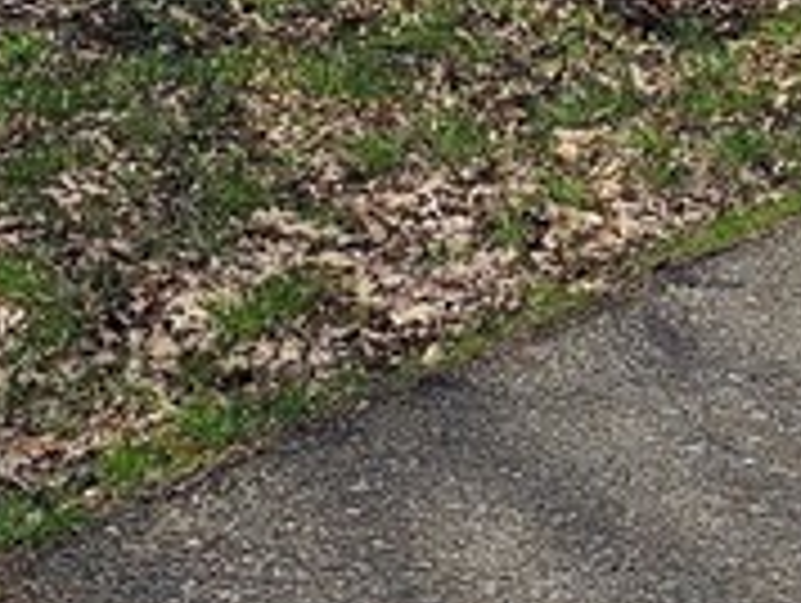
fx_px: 3198
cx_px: 441
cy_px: -842
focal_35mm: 138
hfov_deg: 14.3
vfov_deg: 9.6
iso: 50
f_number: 1.8
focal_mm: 5
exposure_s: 1/4142
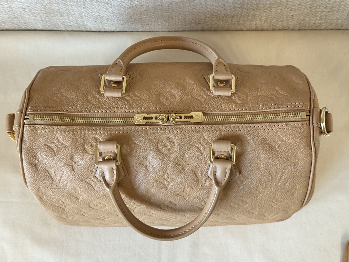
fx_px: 484
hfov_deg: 39.7
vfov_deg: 30.3
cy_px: 131
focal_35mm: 48
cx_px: 174
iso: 125
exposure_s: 1/50
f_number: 1.78
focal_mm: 6.76
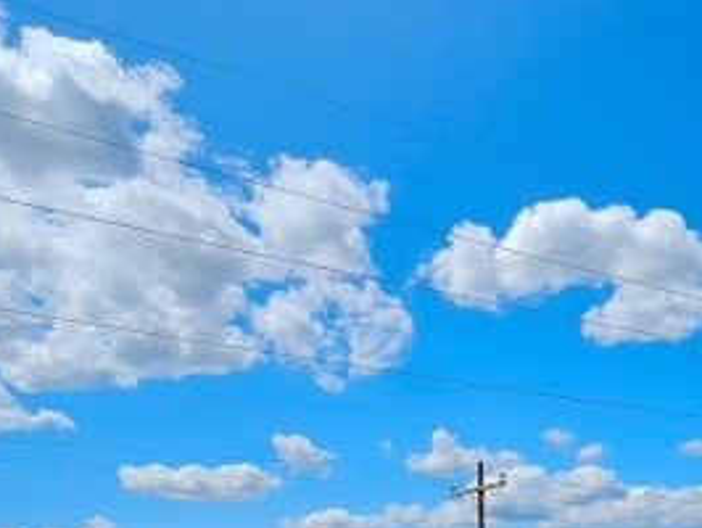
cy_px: 628
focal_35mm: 50
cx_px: 538
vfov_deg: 26.1
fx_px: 1015
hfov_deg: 37.1
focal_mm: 2.2
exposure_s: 1/4000
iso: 50
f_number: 2.2
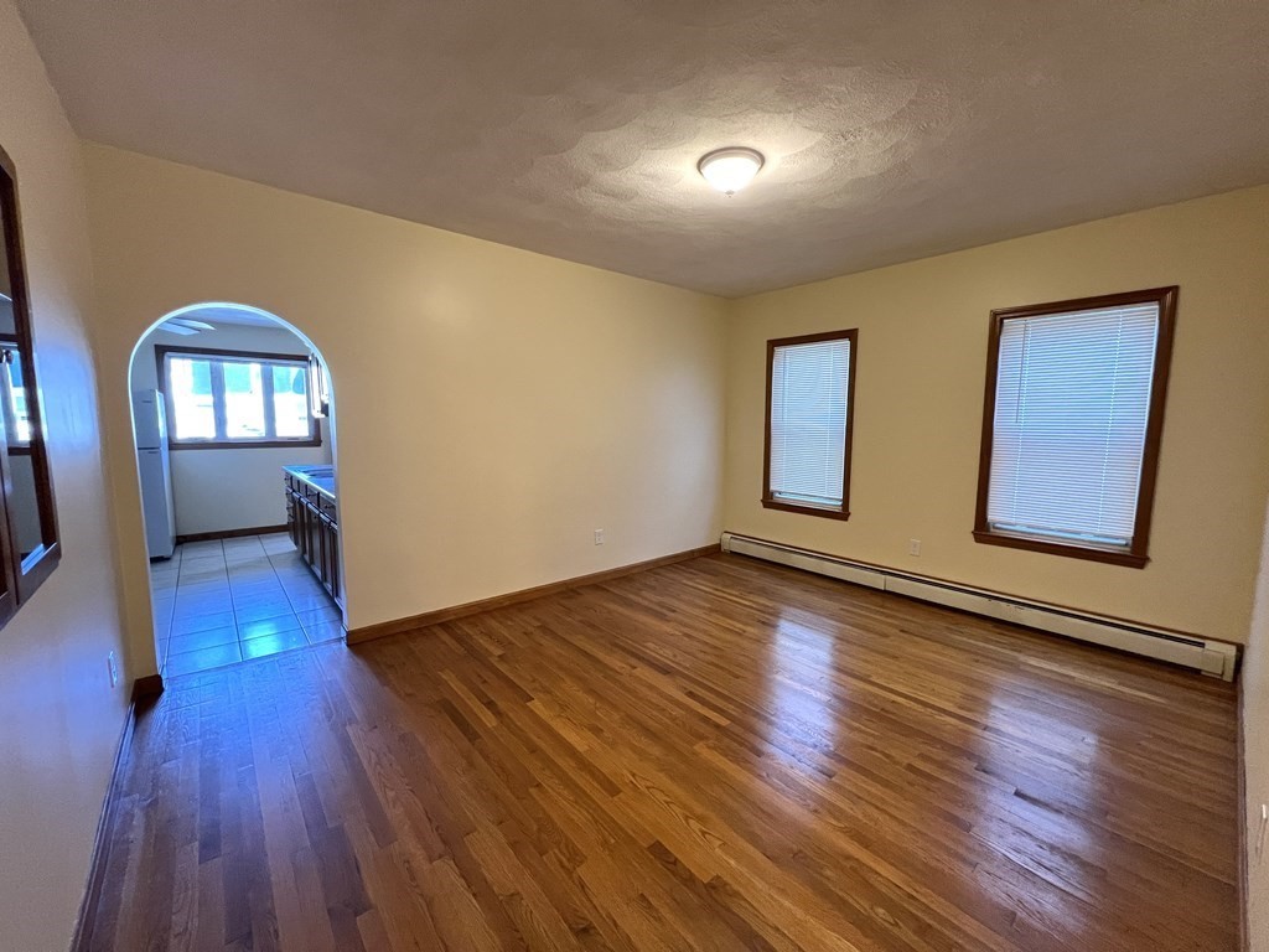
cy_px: 476
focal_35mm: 13
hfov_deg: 106.2
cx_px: 634
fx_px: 477
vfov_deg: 89.9
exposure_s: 1/60
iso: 320
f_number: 1.8
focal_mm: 1.57
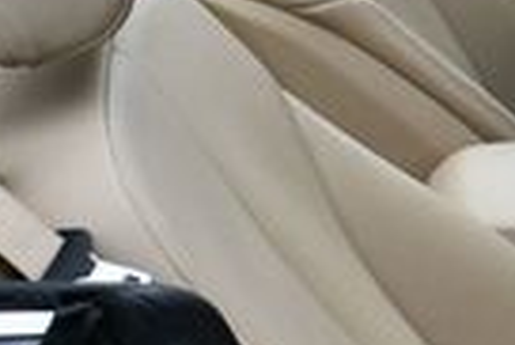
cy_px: 269
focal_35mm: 170
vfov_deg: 8.1
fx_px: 2435
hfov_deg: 11.5
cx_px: 829
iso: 200
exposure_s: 1/250
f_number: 7.1
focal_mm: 18
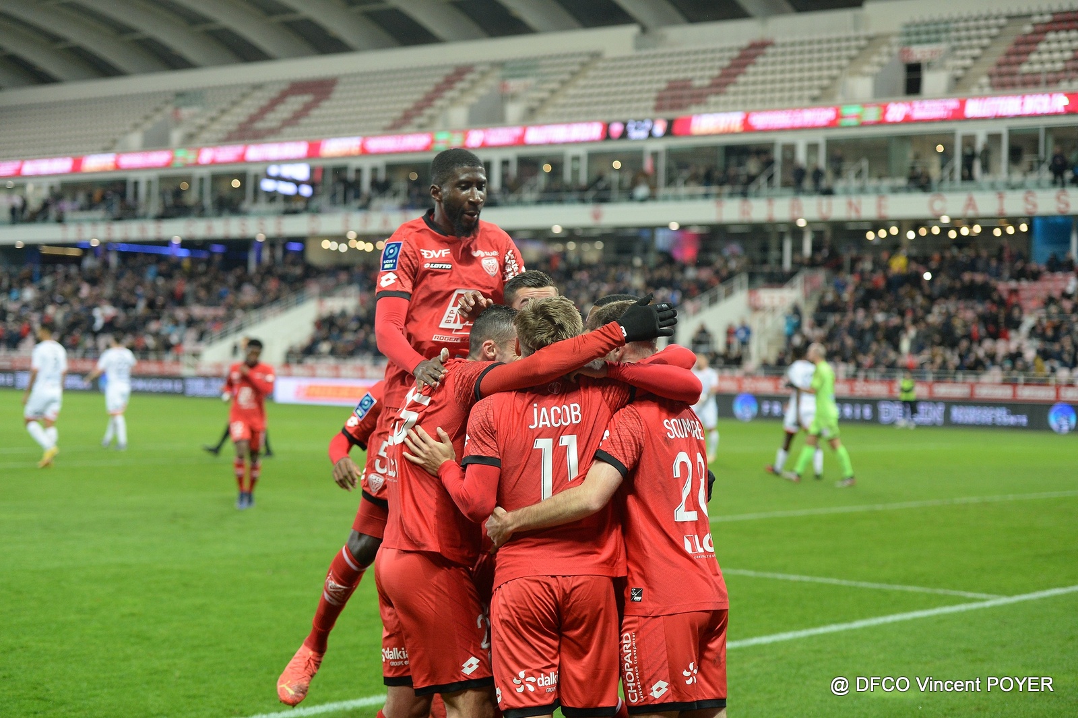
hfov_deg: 28.9
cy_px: 359
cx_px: 539
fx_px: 2095
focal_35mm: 70
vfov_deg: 19.4
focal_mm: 70
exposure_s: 1/800
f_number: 2.8
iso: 2500
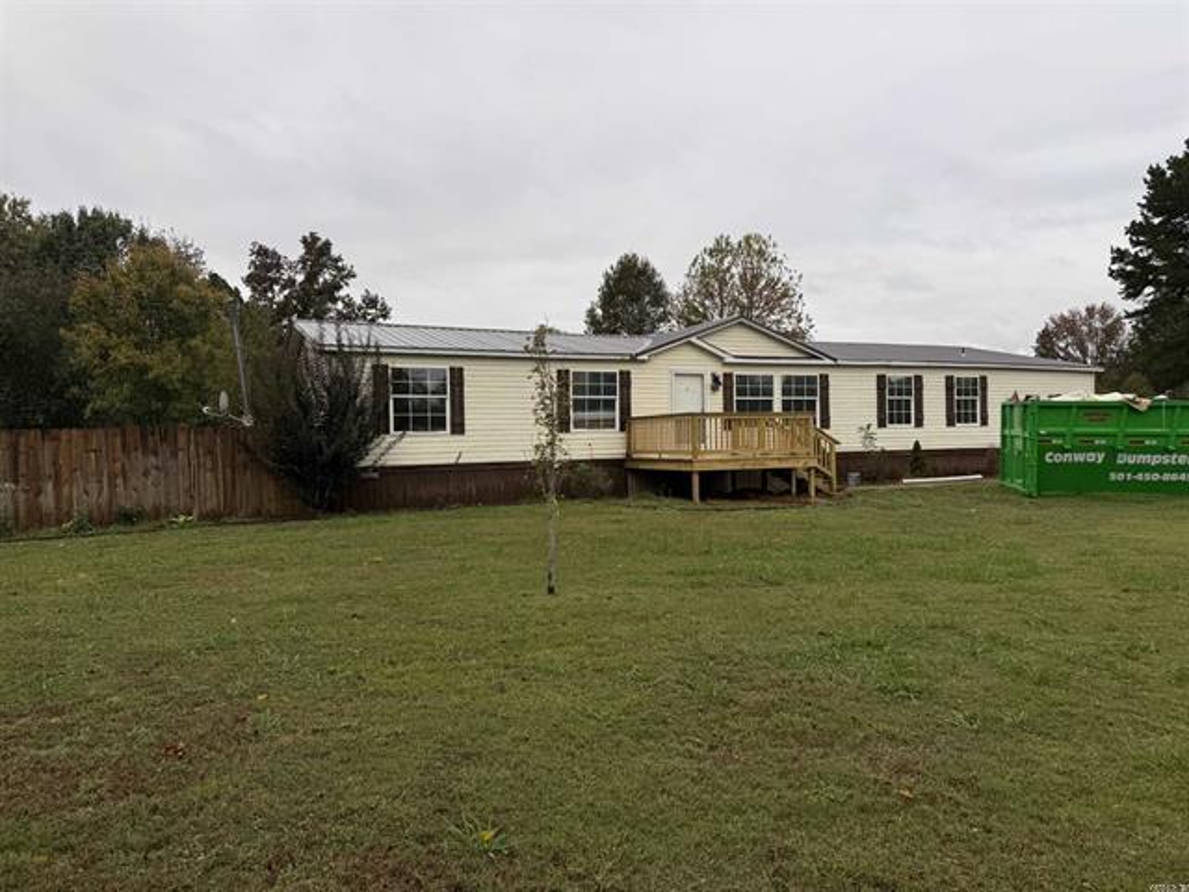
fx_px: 824
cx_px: 594
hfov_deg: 71.6
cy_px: 446
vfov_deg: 56.8
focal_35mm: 24
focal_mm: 6.76
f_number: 1.78
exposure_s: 1/1211
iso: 80
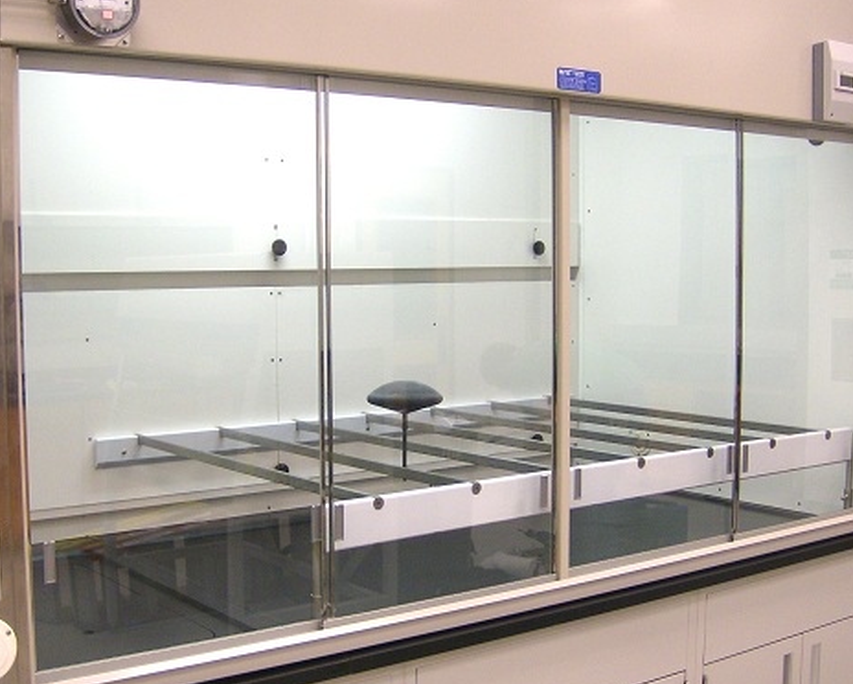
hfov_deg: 40.3
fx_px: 1162
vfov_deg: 32.8
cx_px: 423
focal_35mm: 46
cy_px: 355
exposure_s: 1/71.2
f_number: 2.9
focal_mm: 6.4
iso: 126
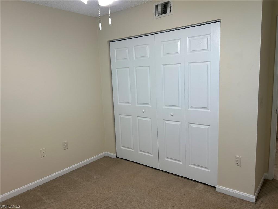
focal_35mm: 26
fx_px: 209
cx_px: 139
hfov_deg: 67.3
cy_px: 104
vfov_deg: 53.1
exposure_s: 1/120
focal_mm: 5.7
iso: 100
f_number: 1.5
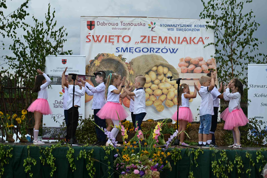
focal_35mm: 85
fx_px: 631
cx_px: 134
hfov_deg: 23.9
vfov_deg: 16.1
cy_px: 89
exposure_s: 1/250
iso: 200
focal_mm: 85
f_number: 4.5
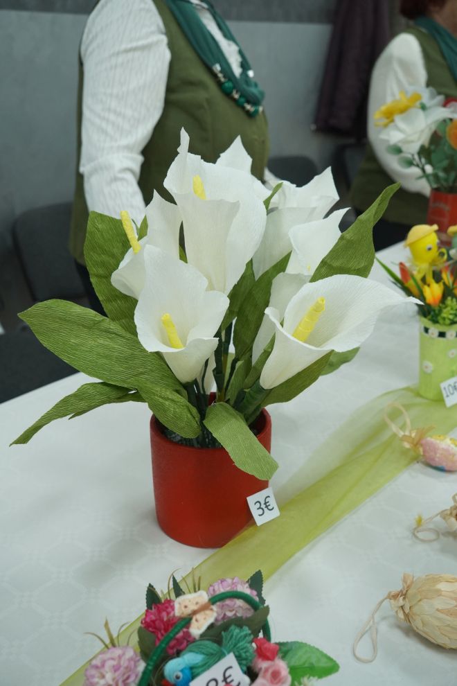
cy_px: 343
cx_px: 228
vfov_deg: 50.1
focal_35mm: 39
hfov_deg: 34.6
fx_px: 734
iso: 1000
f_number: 4
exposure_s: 1/200
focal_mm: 25.7
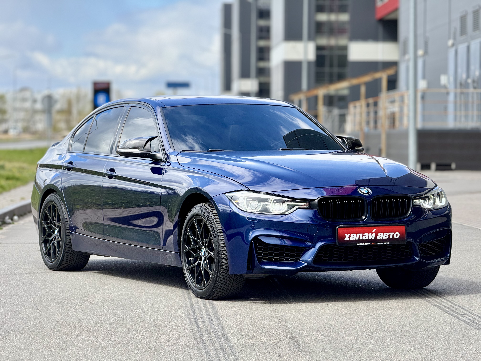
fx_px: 1667
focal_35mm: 120
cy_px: 180
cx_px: 240
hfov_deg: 16.4
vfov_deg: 12.3
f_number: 2.8
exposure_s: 1/707
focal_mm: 15.66
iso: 50
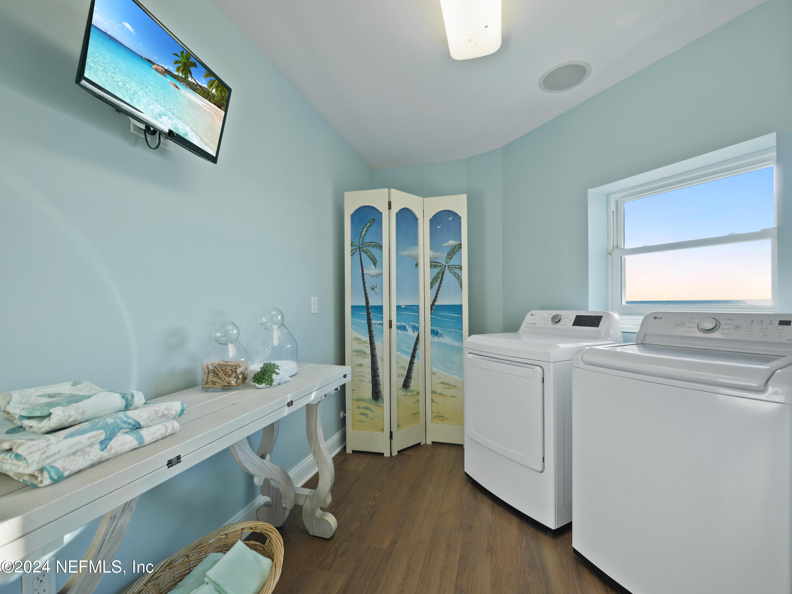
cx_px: 396
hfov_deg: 102.1
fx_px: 320
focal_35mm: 14
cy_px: 297
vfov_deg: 85.7
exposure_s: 1/50
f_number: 4
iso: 400
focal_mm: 7
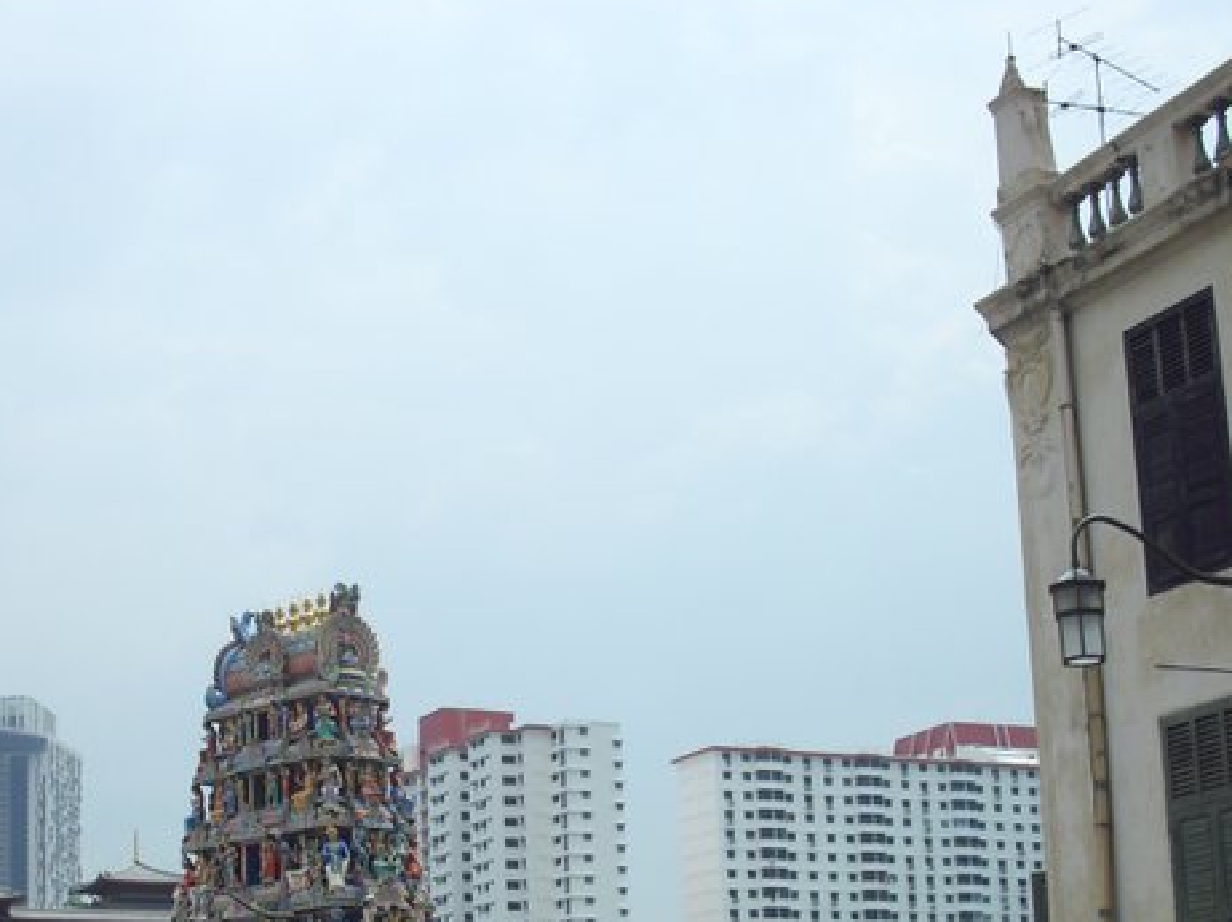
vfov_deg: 21.9
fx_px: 2347
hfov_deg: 29.3
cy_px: 770
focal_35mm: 66
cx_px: 484
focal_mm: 6.2
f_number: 8
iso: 100
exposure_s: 1/400
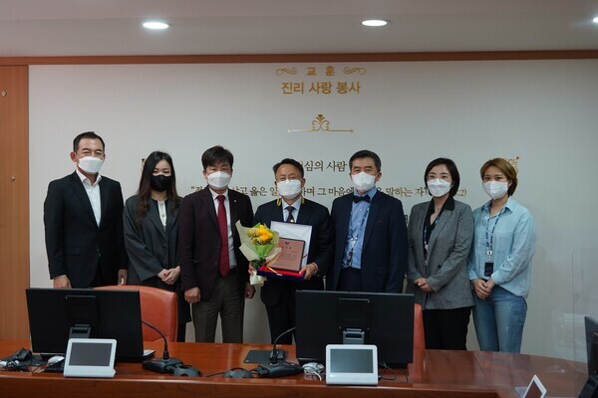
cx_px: 299
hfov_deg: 46.4
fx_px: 698
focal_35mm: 42
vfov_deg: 31.9
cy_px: 199
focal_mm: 42
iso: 800
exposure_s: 1/30
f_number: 5.6
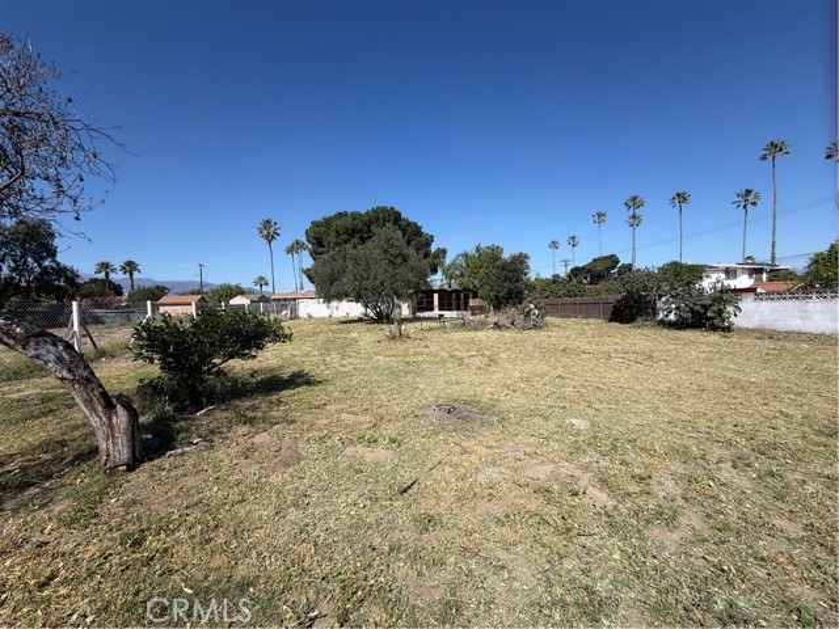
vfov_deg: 85.7
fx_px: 339
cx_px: 420
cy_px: 314
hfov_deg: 102.1
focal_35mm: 14
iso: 20
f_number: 2.2
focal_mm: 2.22
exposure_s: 1/942
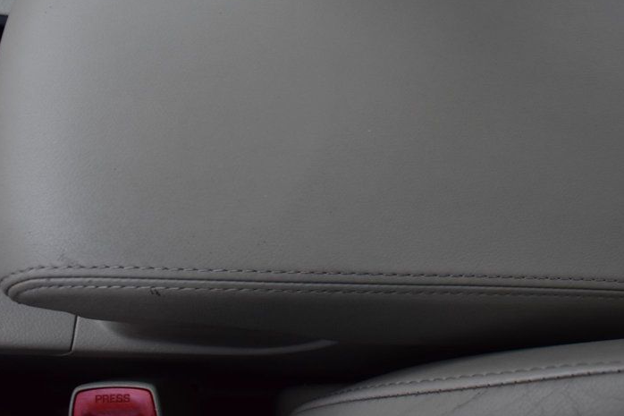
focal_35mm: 44
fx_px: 762
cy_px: 121
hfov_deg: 43.9
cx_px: 411
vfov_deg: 30.1
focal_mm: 20
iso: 900
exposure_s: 1/15
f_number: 6.3
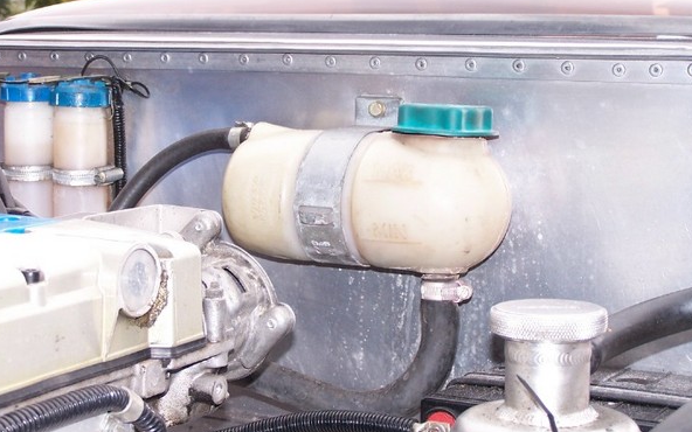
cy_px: 193
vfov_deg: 15.2
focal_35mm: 86
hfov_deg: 24.1
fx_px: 1622
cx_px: 324
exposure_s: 1/60
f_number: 3.2
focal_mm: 12.4
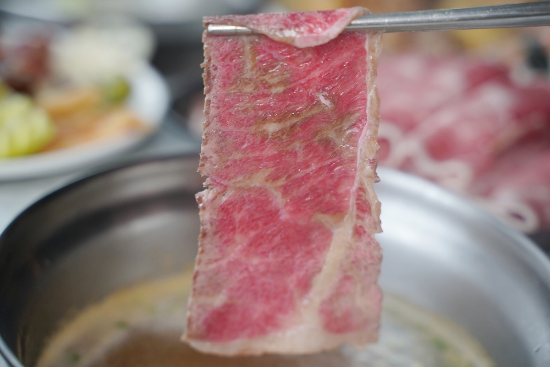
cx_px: 275
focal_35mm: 75
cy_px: 184
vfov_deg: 18.2
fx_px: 1146
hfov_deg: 27.0
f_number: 4
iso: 160
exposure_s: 1/80
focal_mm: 75
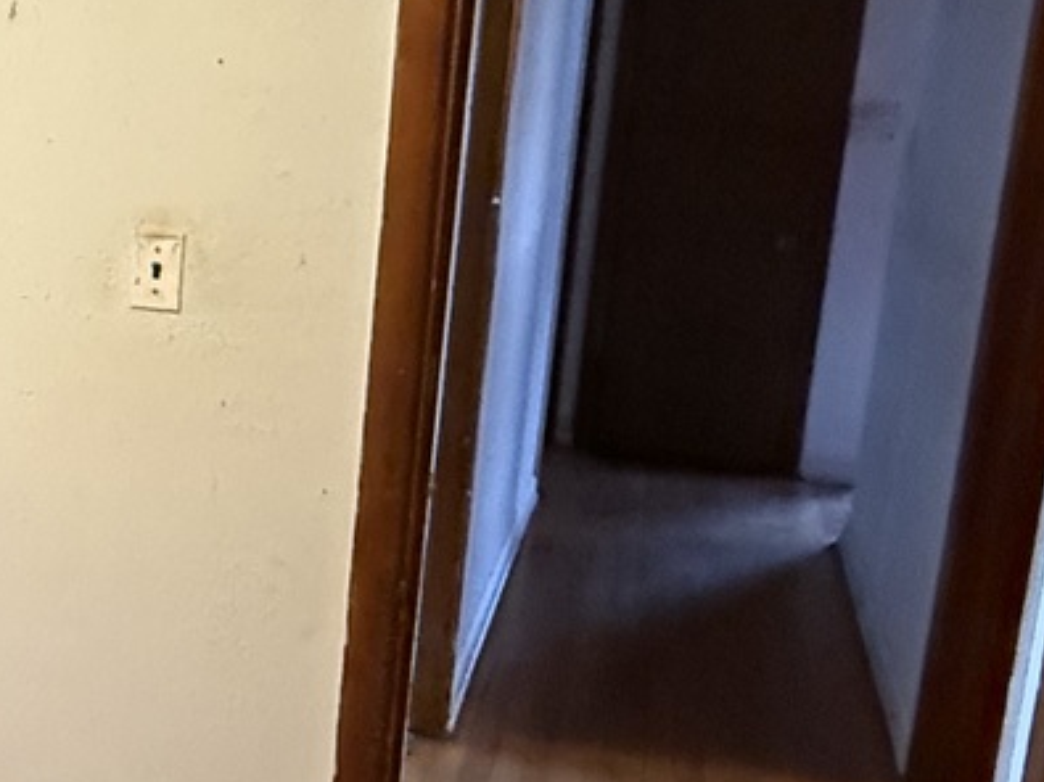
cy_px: 291
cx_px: -375
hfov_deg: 29.0
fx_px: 1538
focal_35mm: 51
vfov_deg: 28.4
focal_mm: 2.22
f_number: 2.2
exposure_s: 1/60
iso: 800
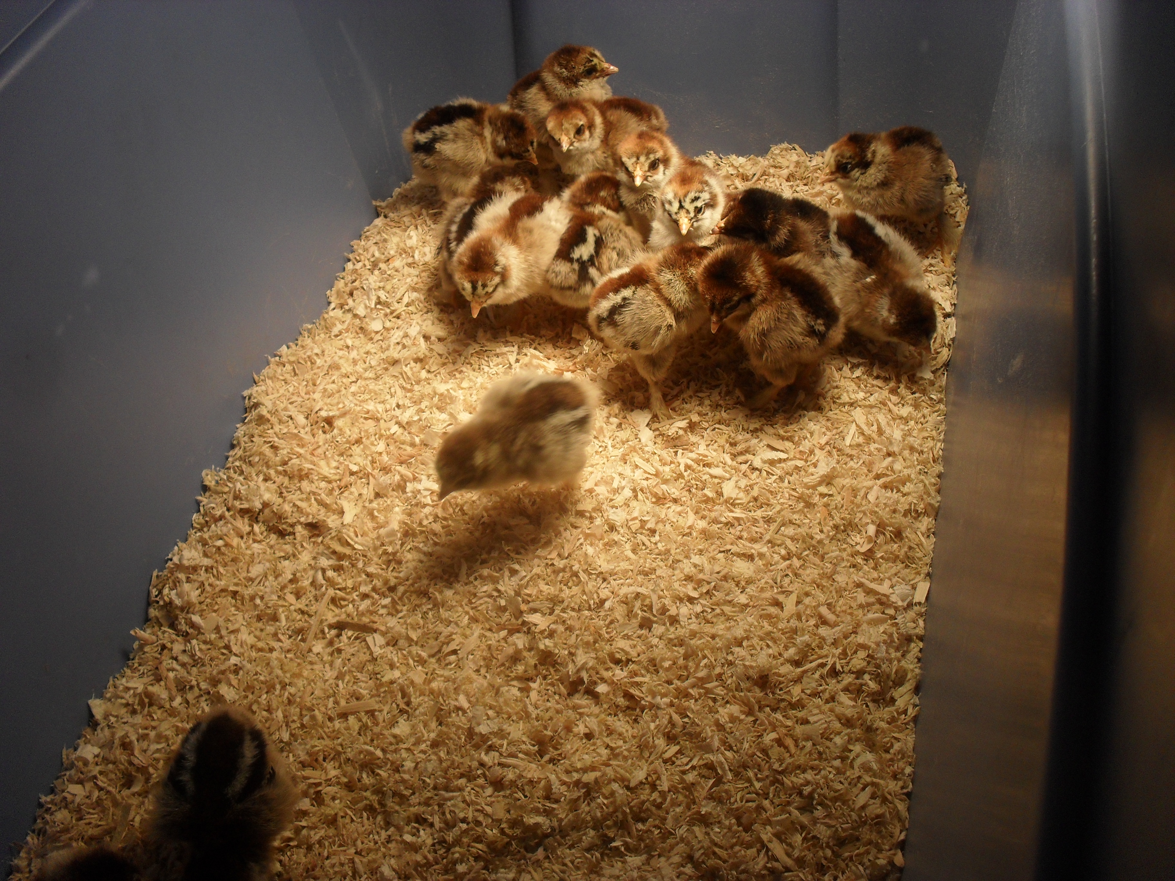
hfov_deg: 52.6
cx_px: 588
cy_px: 440
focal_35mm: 35
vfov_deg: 40.7
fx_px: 1188
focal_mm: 6.3
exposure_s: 1/60
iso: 100
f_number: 3.2
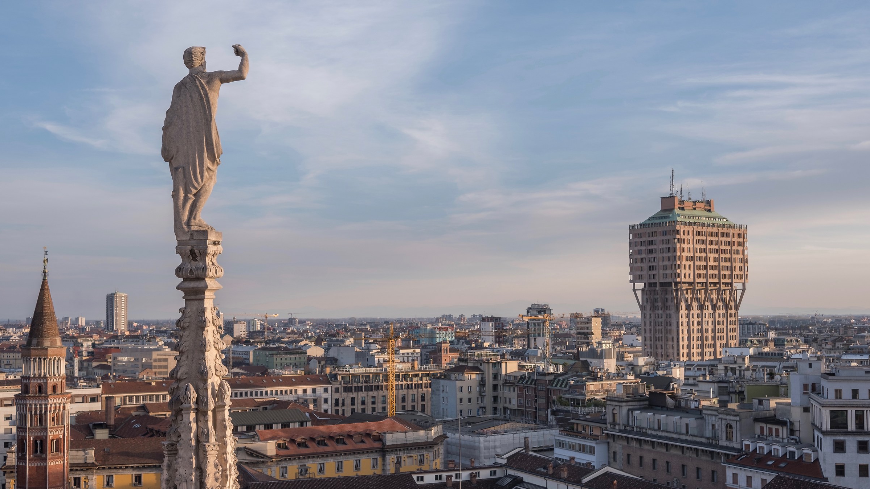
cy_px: 250
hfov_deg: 47.4
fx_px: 992
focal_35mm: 43
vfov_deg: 27.7
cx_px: 435
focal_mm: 27
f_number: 7.1
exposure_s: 1/125
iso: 100
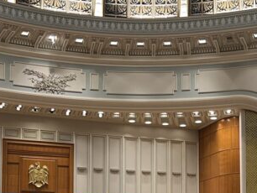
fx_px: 542
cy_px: 214
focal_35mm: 73
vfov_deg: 19.3
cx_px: 134
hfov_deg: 26.7
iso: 125
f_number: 1.6
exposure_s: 1/50
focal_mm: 5.1
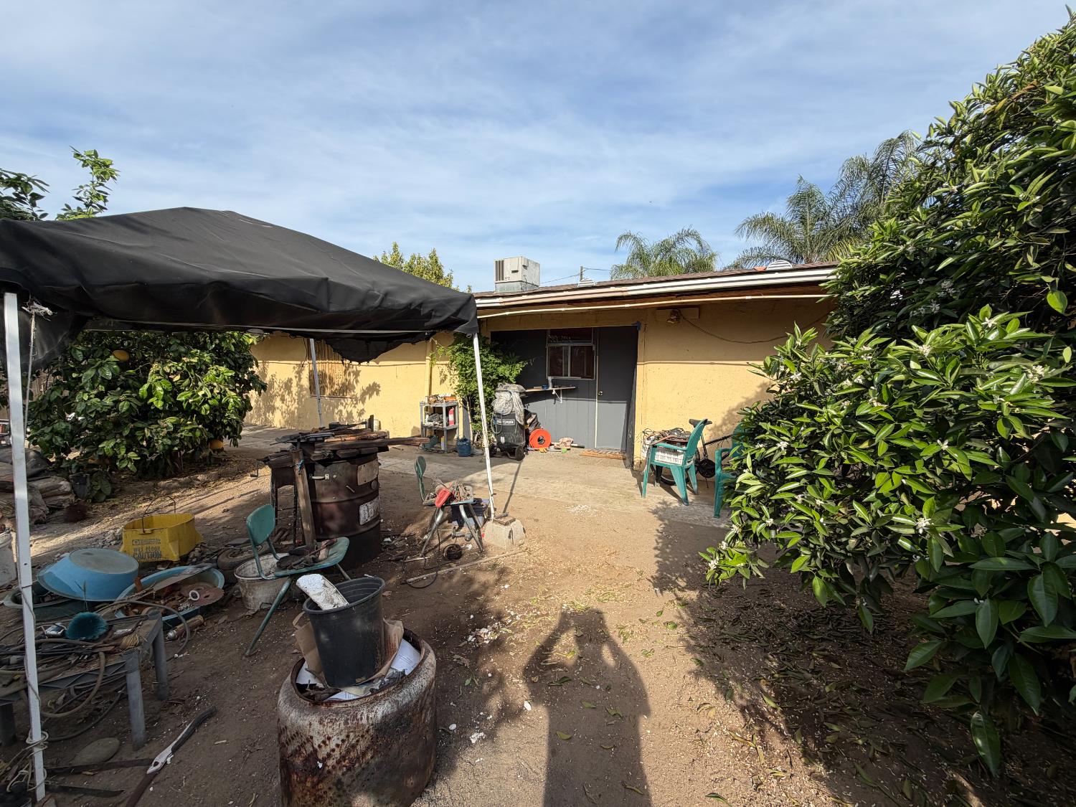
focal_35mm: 14
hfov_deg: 102.1
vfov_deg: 85.7
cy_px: 404
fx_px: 435
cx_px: 538
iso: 25
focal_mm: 2.22
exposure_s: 1/770
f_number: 2.2
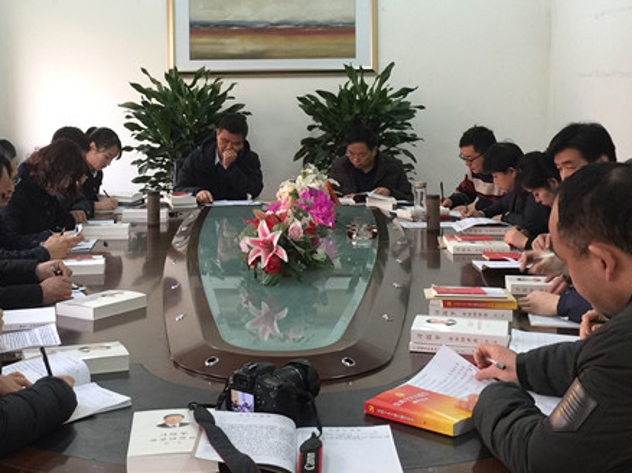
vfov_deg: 27.1
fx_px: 967
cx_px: 257
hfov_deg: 36.1
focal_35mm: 53
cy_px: 110
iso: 50
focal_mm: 4.15
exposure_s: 1/17
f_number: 2.2
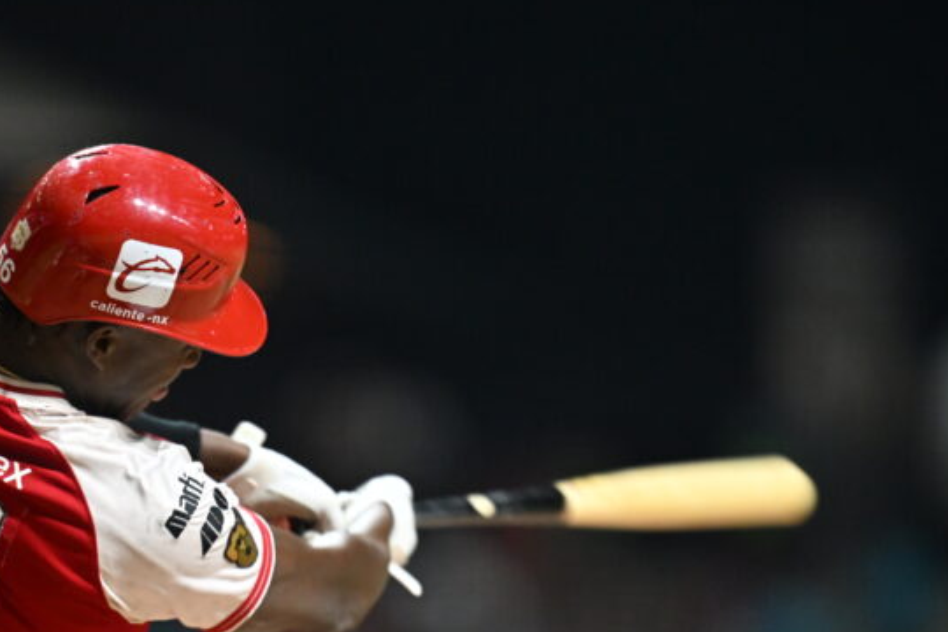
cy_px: 459
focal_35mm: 593
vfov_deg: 2.3
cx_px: 383
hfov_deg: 3.5
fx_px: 15614
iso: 3200
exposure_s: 1/800
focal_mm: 400
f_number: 2.8
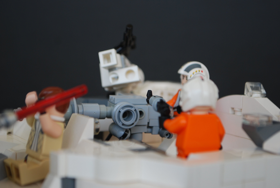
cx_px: 140
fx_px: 642
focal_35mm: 82
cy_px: 94
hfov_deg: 24.6
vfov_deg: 16.6
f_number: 5.6
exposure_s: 1/60
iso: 200
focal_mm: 55
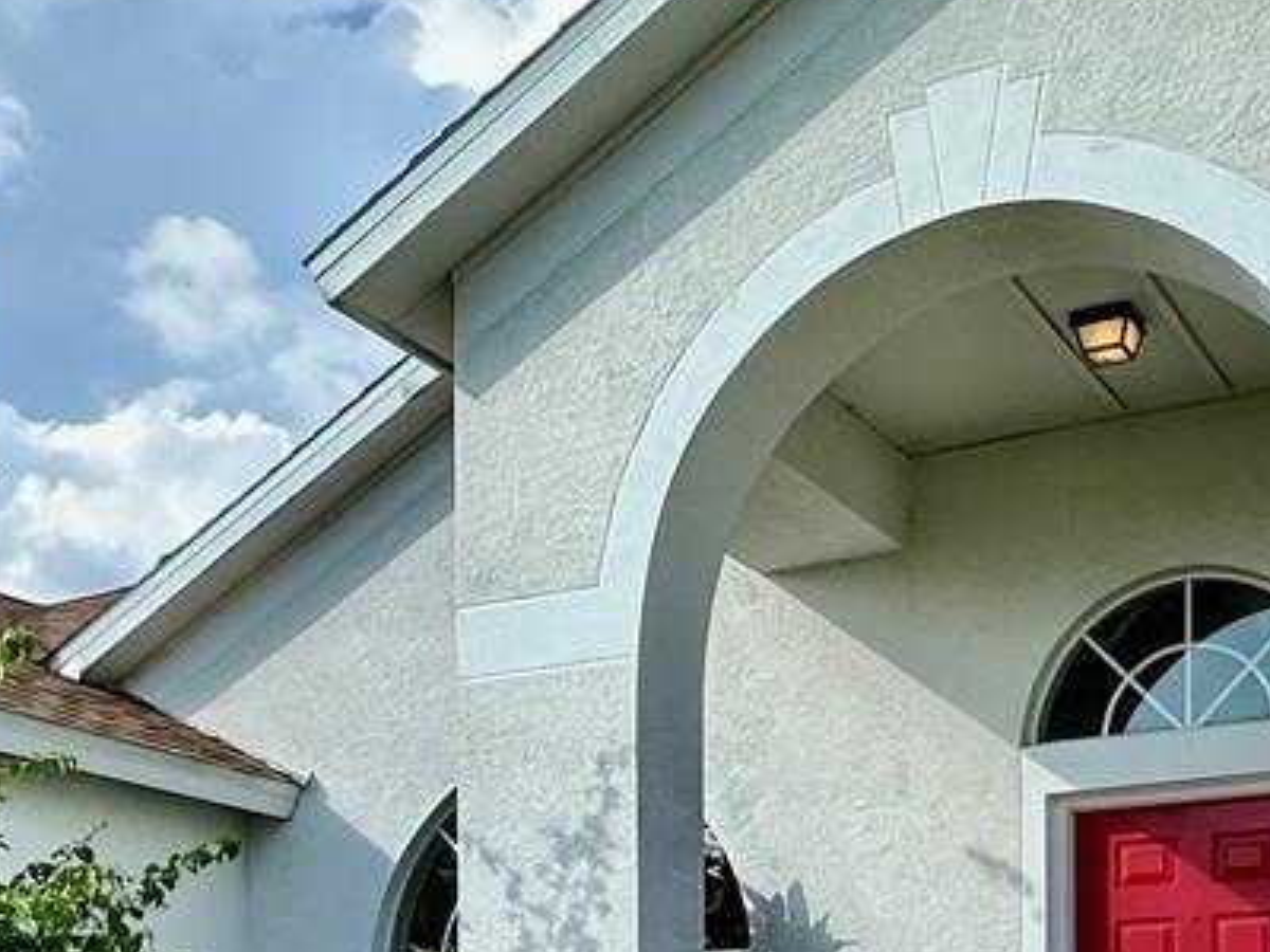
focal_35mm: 56
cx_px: 673
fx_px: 2055
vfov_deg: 24.1
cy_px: 1093
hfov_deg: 34.3
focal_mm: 2.22
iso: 50
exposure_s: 1/1276
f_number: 2.2
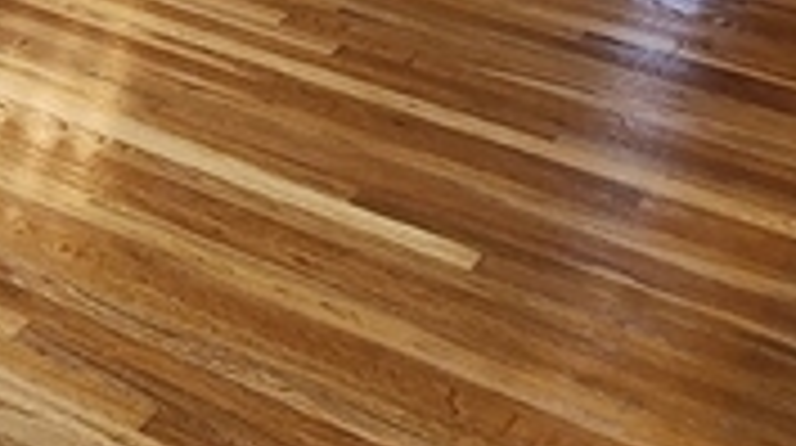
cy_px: -428
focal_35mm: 82
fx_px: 1728
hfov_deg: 21.3
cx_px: -436
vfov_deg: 12.9
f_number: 2.2
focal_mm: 2.2
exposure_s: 1/60
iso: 64
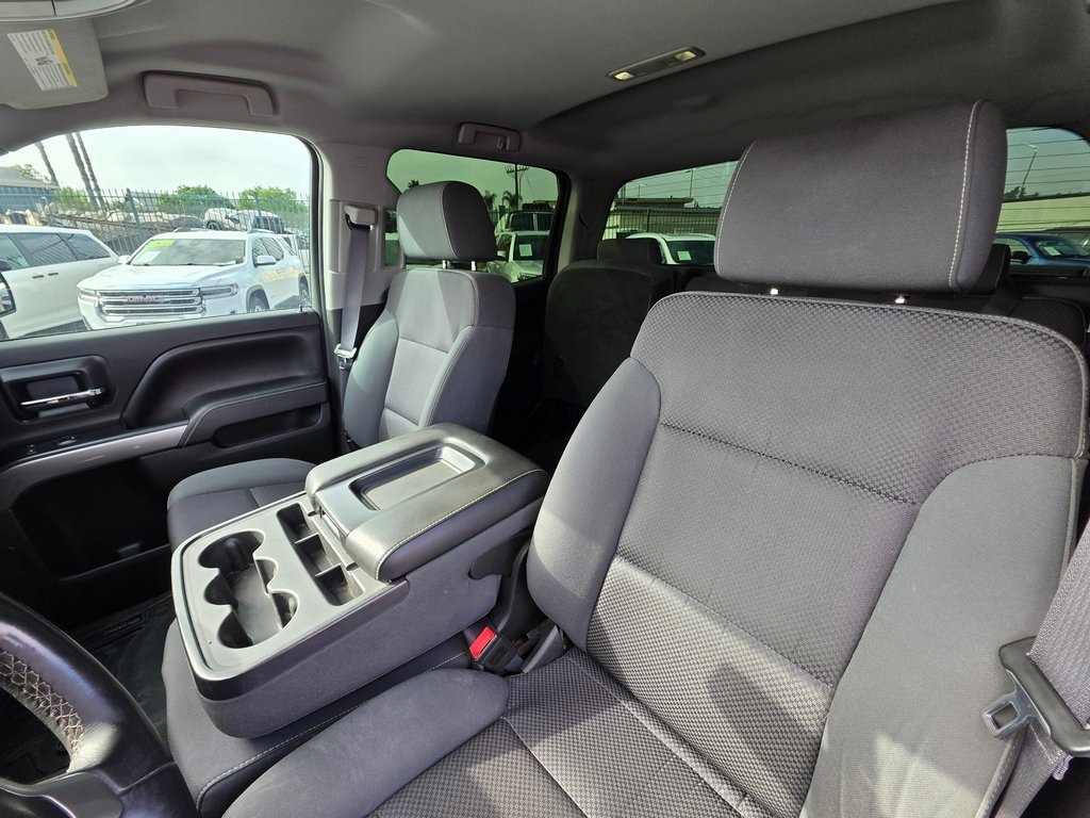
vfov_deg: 89.9
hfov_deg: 106.2
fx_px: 409
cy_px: 409
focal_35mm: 13
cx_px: 545
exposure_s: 1/120
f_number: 1.9
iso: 50
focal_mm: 2.2
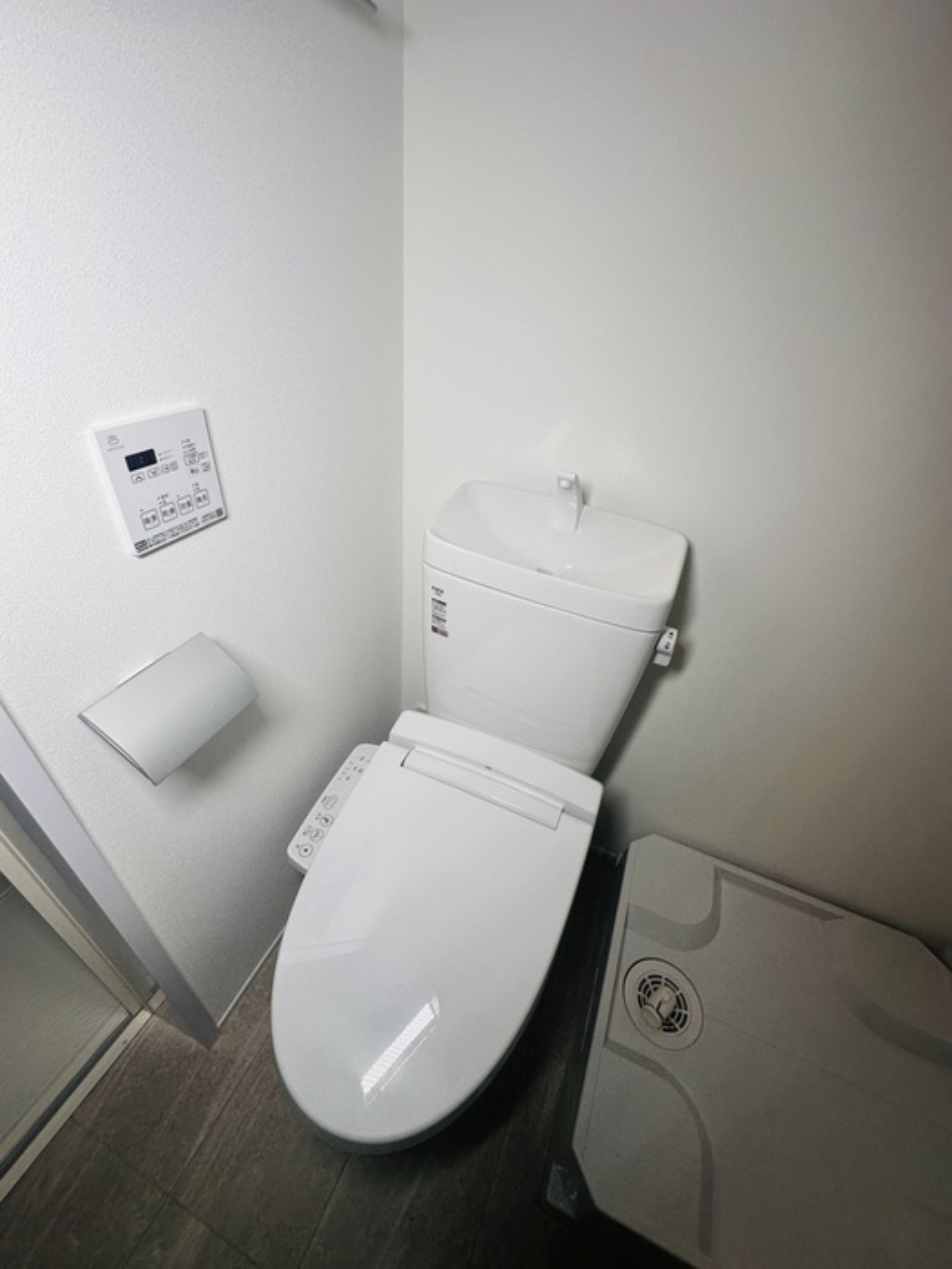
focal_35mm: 14
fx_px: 513
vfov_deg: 102.1
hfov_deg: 85.7
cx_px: 476
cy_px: 634
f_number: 2.2
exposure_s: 1/99
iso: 50
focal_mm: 2.22
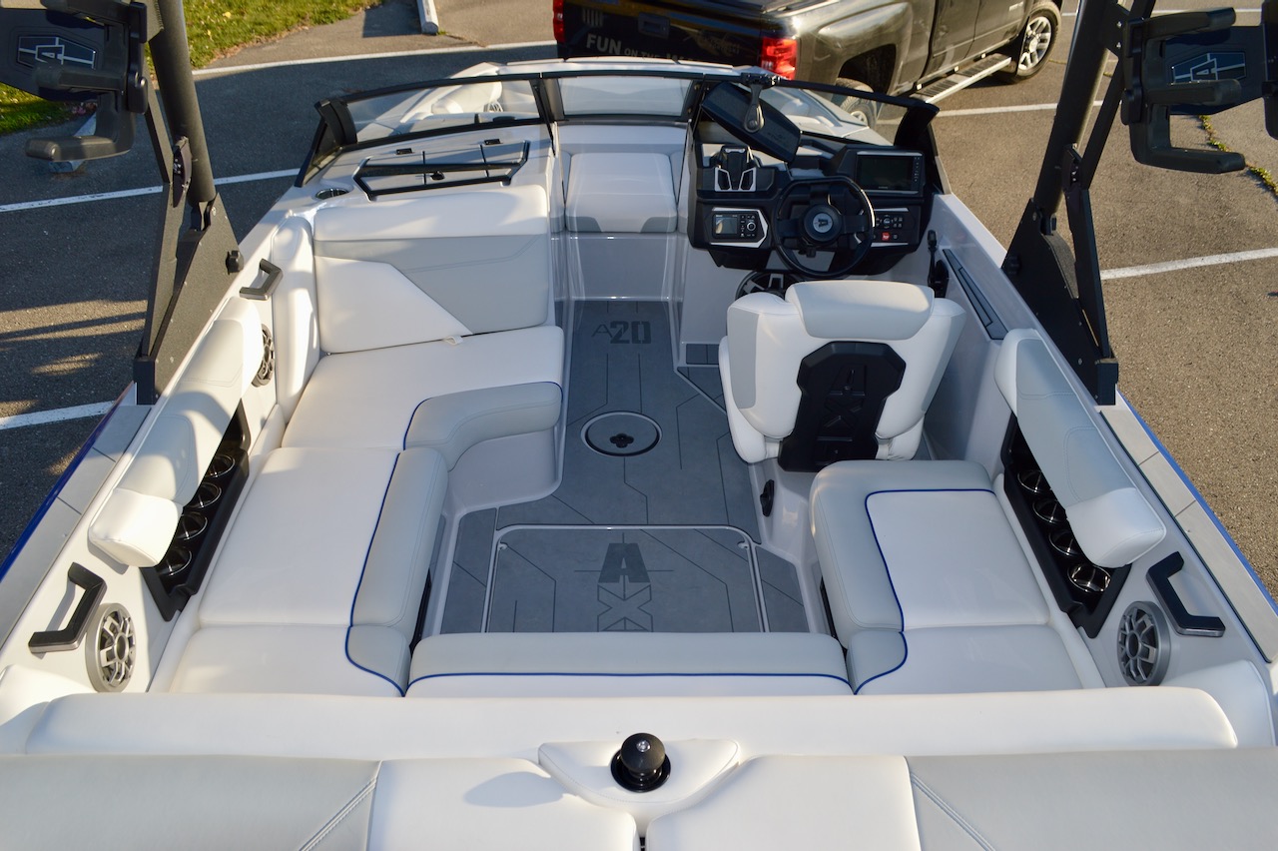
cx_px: 639
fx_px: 958
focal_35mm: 27
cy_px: 426
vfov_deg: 47.9
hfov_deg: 67.4
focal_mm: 18
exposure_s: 1/200
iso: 100
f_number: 5.6
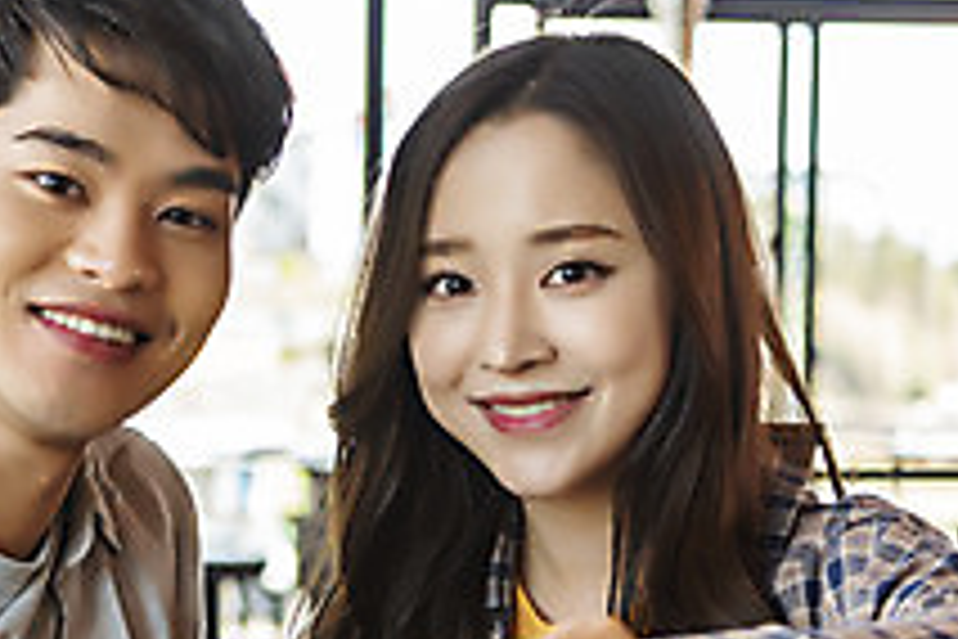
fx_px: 3140
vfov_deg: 11.6
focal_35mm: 118
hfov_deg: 16.9
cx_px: -61
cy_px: 513
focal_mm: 42
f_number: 2.8
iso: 800
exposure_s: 1/640
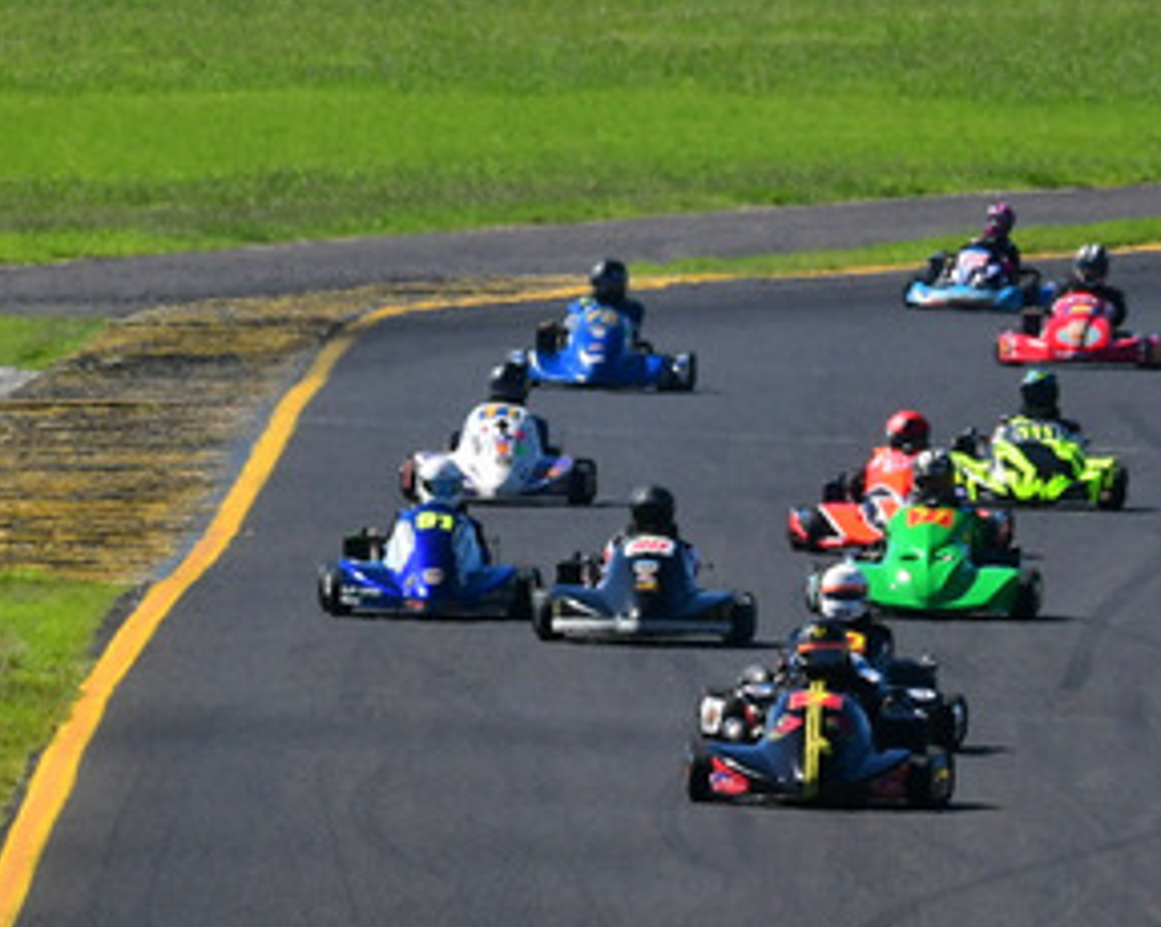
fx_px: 51129
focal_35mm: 1489
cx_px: 790
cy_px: 568
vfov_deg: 1.0
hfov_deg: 1.3
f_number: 13
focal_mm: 380
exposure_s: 1/640
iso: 500
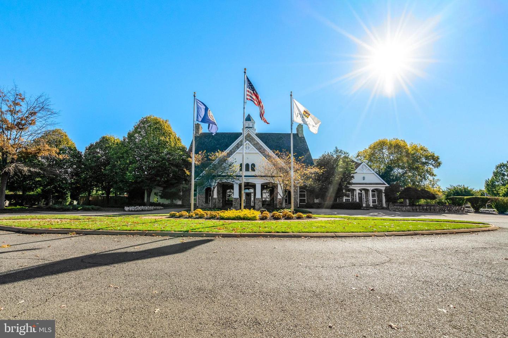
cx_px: 254
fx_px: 226
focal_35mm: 16
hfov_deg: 96.7
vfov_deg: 73.7
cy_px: 169
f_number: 8
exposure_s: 1/2000
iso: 1250
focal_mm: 16
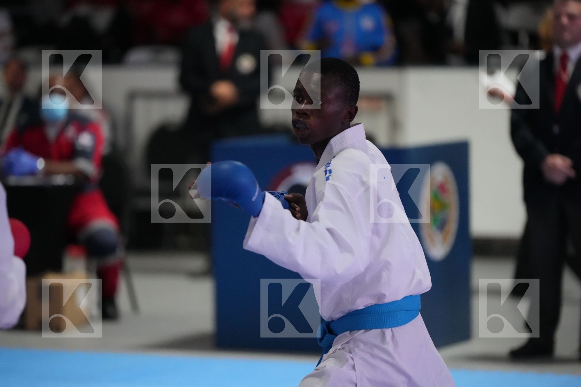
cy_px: 194
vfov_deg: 6.9
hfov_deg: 10.3
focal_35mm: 200
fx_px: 3228
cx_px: 290
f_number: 2.8
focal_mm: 200
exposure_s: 1/800
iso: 10000
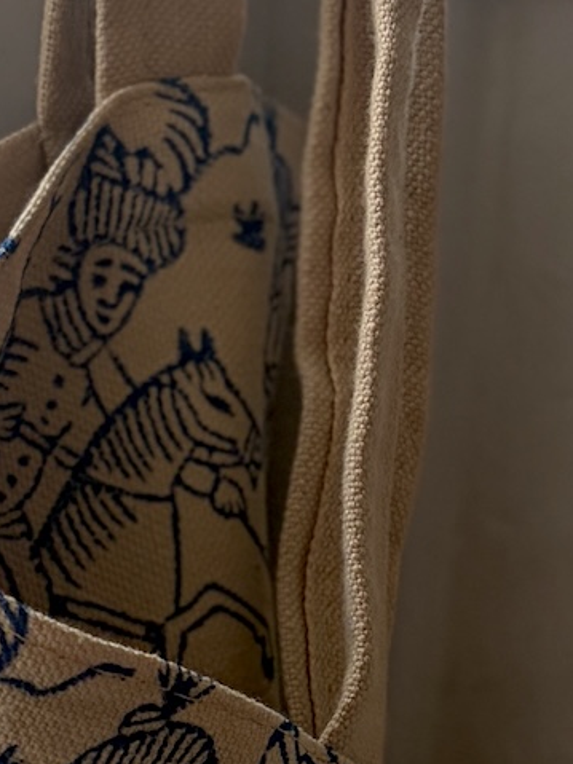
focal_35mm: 124
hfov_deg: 11.8
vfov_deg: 15.5
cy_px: 814
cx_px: -16
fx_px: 2738
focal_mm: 5.96
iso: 125
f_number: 1.6
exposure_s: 1/225
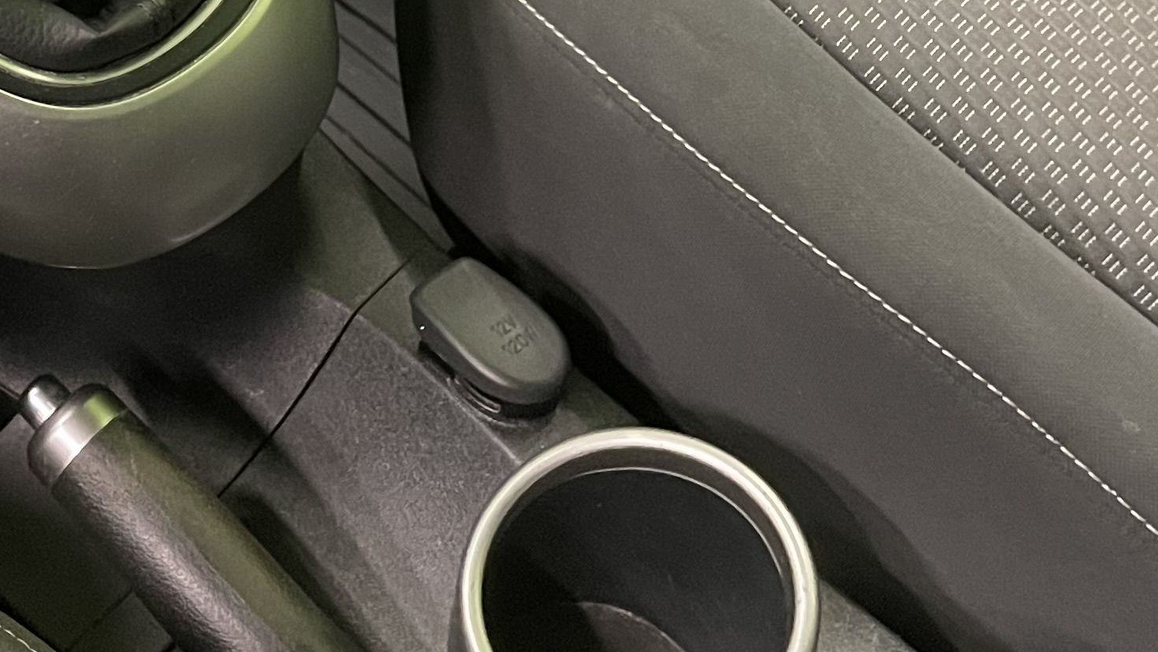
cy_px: -420
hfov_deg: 26.0
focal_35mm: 78
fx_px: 2395
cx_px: 49
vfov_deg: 14.2
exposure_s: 1/50
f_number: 1.6
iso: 500
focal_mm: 4.2
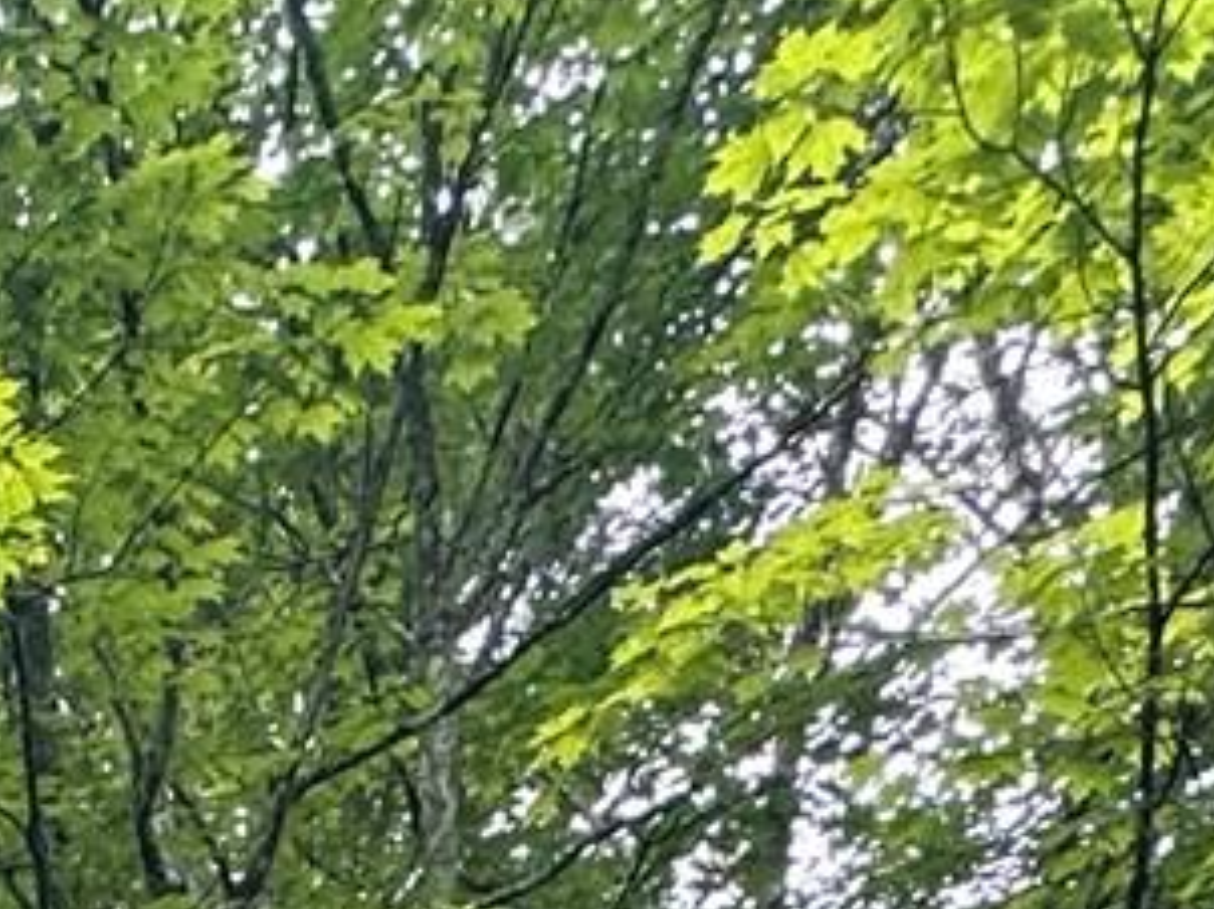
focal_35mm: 95
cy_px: 2799
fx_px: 3329
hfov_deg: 17.8
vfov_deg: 10.5
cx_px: -756
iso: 125
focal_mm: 2.22
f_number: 2.2
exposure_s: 1/99
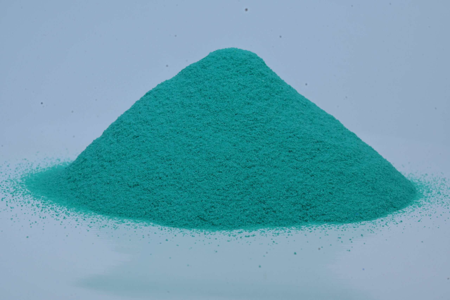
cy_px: 150
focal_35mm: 50
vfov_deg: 27.0
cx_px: 225
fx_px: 625
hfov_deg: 39.6
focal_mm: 50
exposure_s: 1/200
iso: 100
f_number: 16
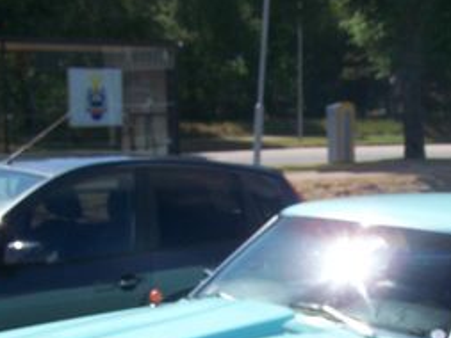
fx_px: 1251
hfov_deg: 20.3
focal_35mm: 96
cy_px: 366
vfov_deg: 15.1
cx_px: 321
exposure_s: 1/640
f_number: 5.6
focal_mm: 6.3
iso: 80
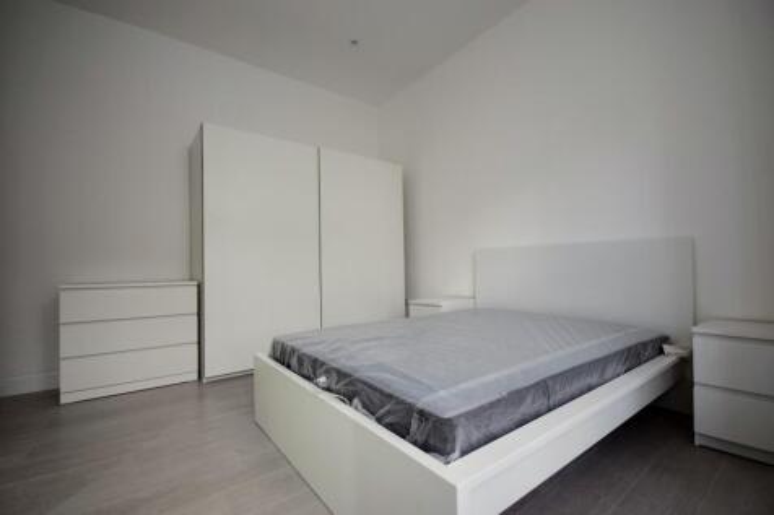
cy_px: 258
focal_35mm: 15
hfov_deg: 100.4
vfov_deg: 77.3
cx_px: 387
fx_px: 322
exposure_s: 1/80
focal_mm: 10
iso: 800
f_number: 4.5
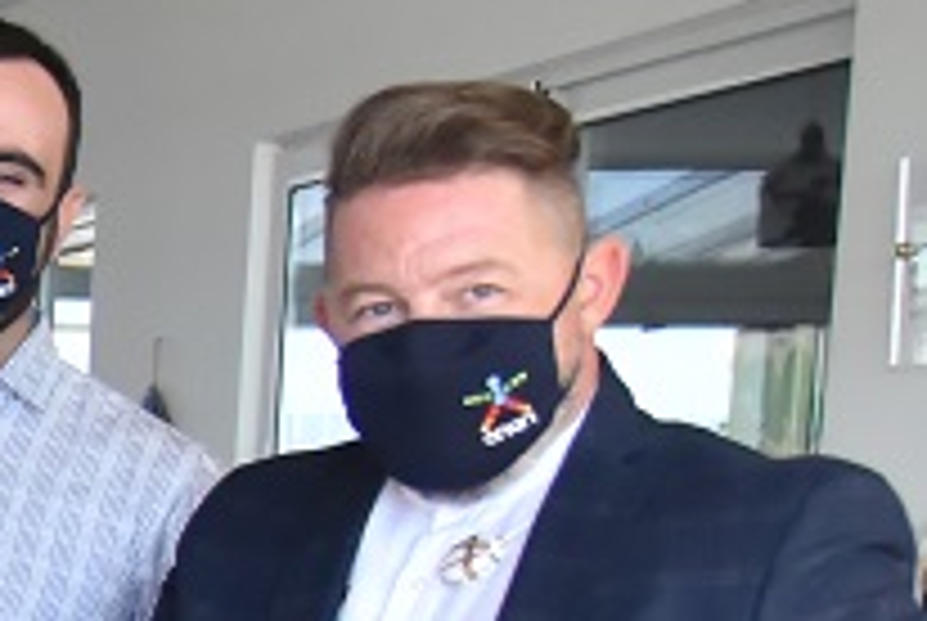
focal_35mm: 122
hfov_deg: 12.9
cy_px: 1053
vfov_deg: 10.7
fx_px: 3146
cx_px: -1296
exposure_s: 1/2500
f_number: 4
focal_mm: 24
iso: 2500
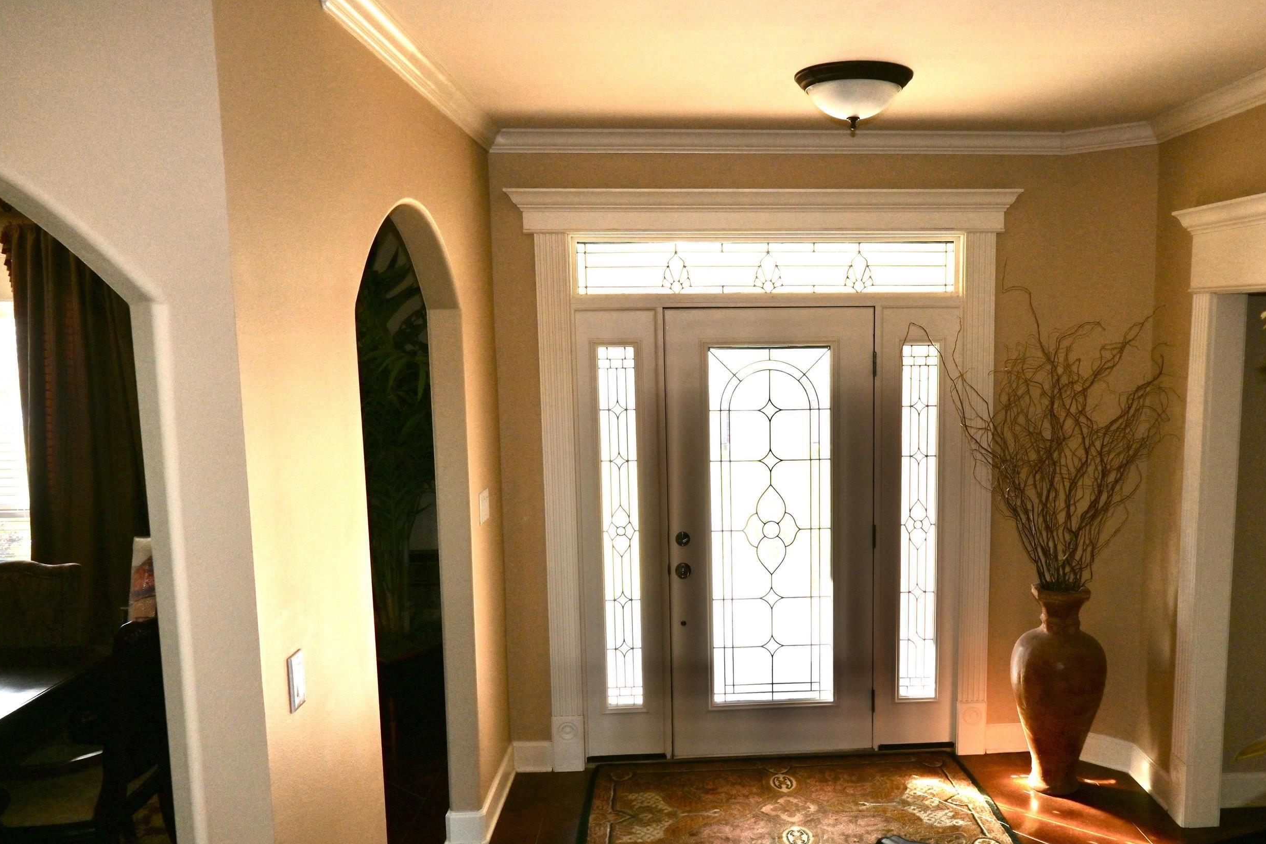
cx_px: 777
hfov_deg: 61.2
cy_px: 476
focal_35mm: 30
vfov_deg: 43.5
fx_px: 1055
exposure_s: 1/125
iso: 200
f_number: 5.6
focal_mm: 16
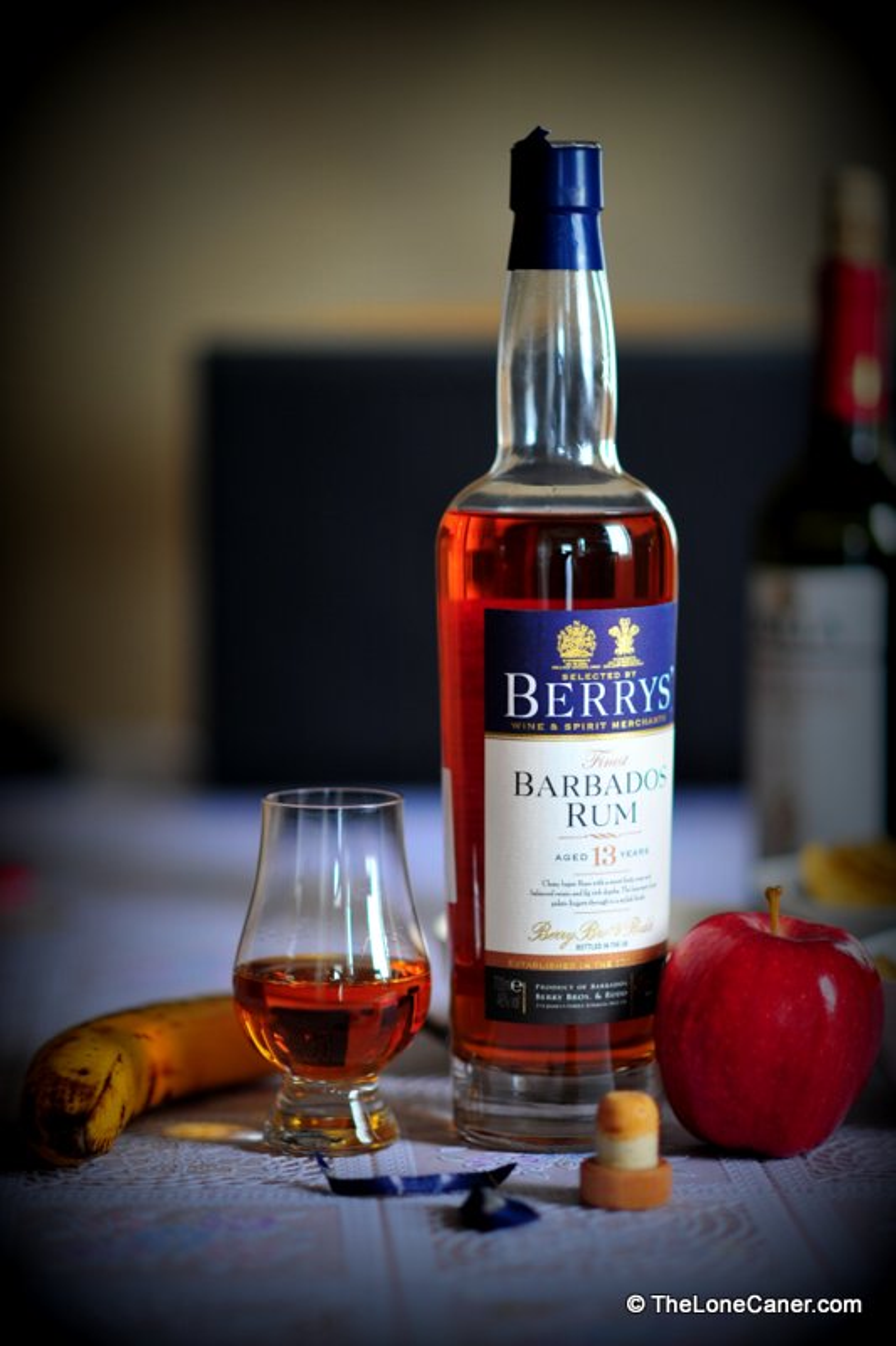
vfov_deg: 19.5
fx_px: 3921
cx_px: 448
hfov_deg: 13.0
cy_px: 673
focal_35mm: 105
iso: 400
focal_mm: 105
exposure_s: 1/200
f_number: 2
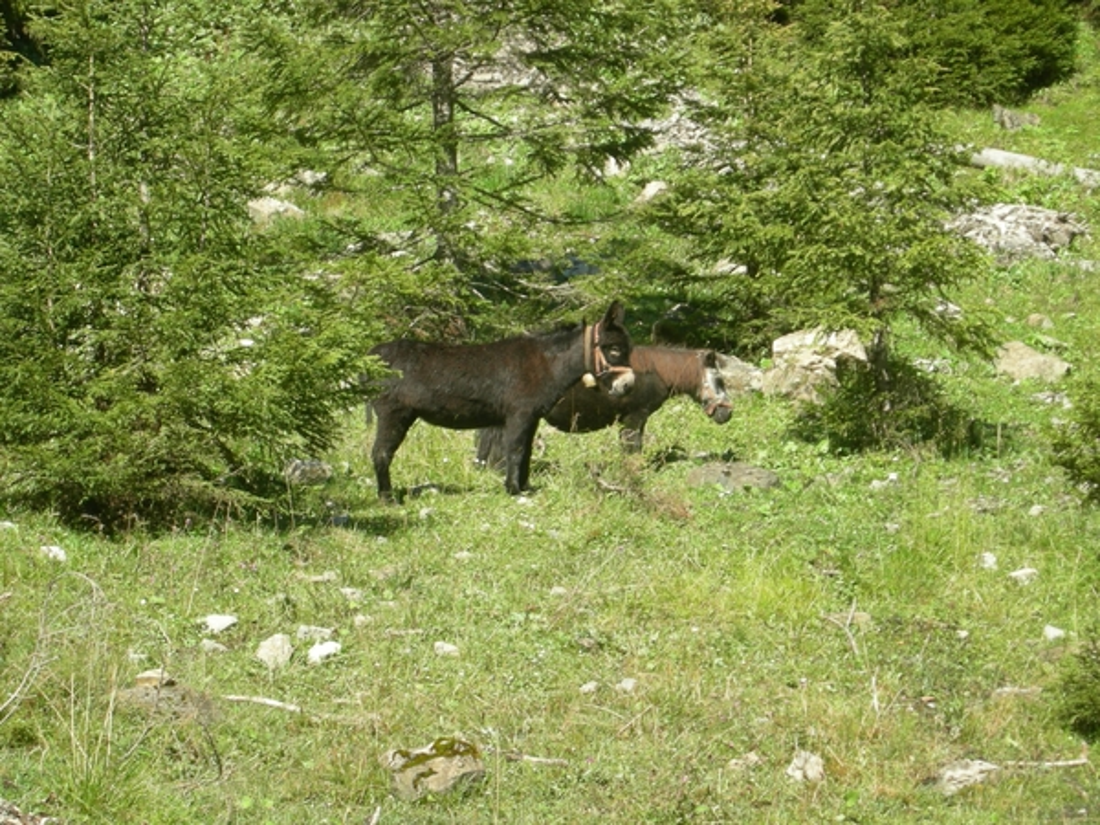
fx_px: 4004
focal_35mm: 126
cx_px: 550
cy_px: 412
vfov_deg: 11.8
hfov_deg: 15.6
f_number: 5.2
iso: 64
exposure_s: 1/168
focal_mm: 26.3
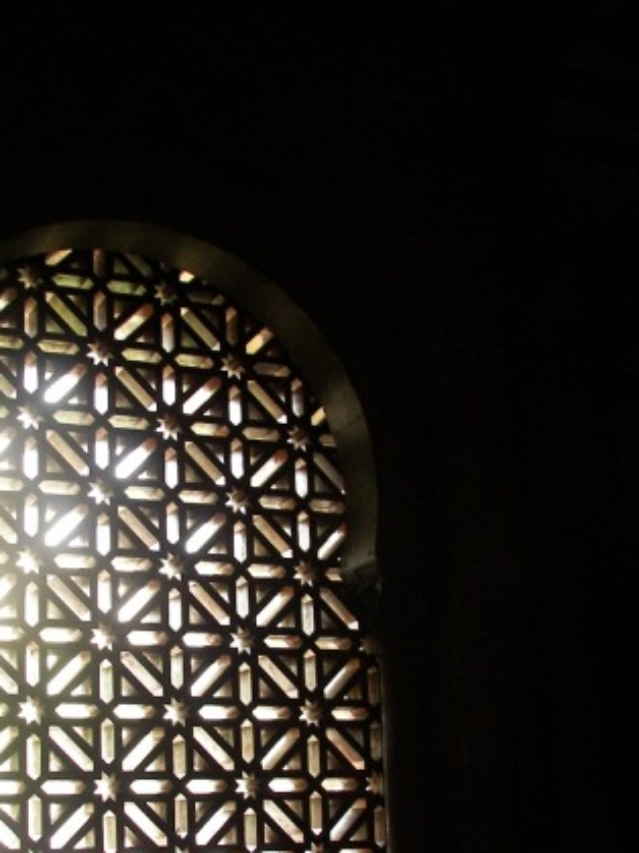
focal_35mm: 55
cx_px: 204
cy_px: 639
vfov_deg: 34.2
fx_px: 1354
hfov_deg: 26.4
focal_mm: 6
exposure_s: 1/15
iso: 100
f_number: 2.8
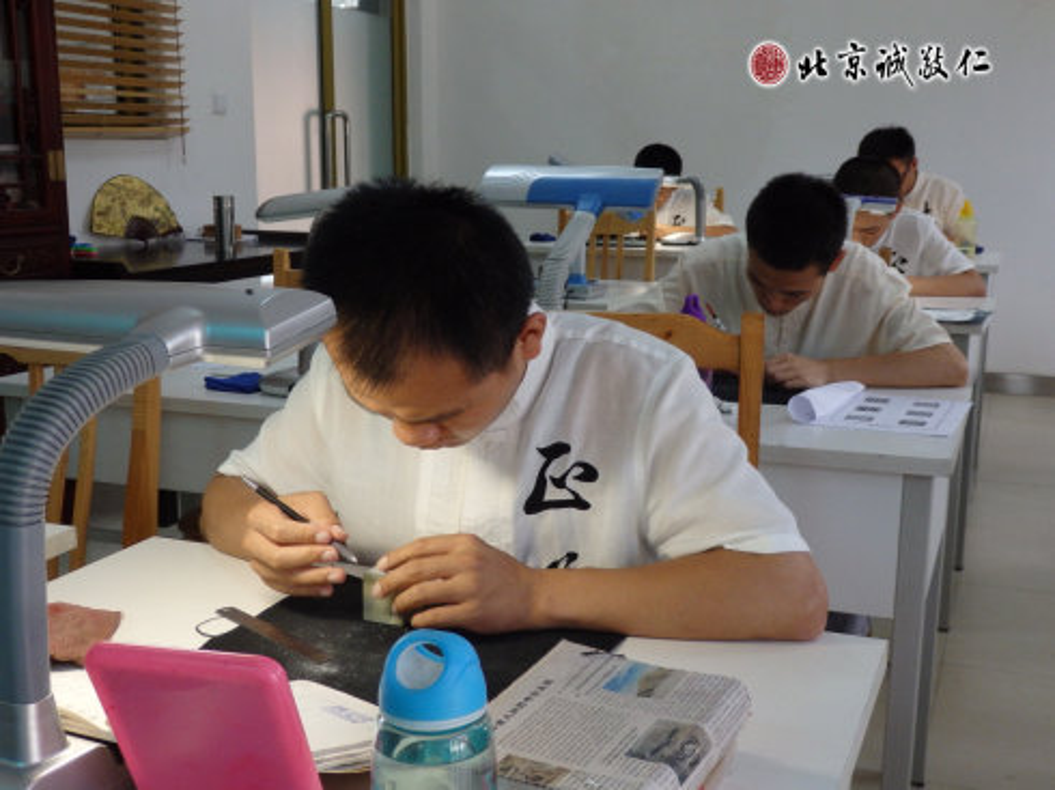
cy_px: 395
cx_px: 528
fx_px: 1218
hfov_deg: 46.8
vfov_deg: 35.9
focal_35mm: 40
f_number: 3.7
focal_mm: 7.3
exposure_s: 1/80
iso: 400
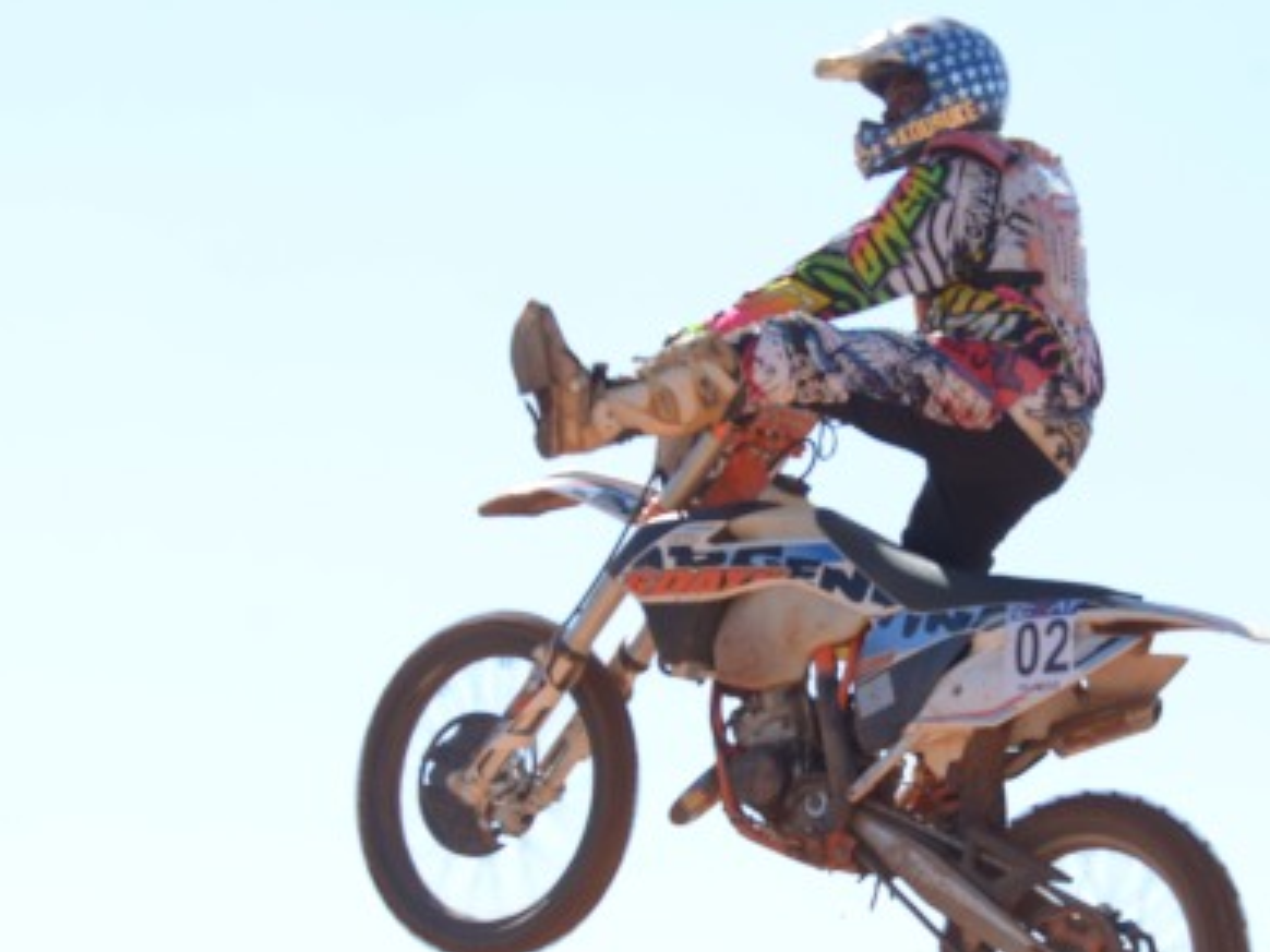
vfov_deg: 8.3
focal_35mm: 178
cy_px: 626
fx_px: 6531
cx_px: 867
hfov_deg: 11.1
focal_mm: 80
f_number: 8
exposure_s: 1/320
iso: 200
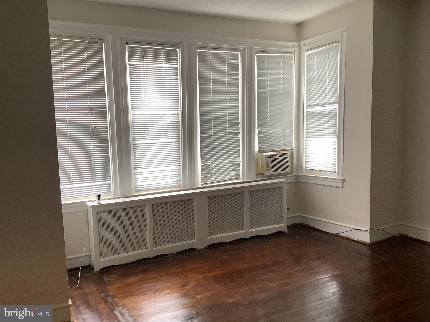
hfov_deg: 58.4
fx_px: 385
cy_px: 161
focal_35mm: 31
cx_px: 215
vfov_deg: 45.4
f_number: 2.4
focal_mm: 3.3
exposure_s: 1/60
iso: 80
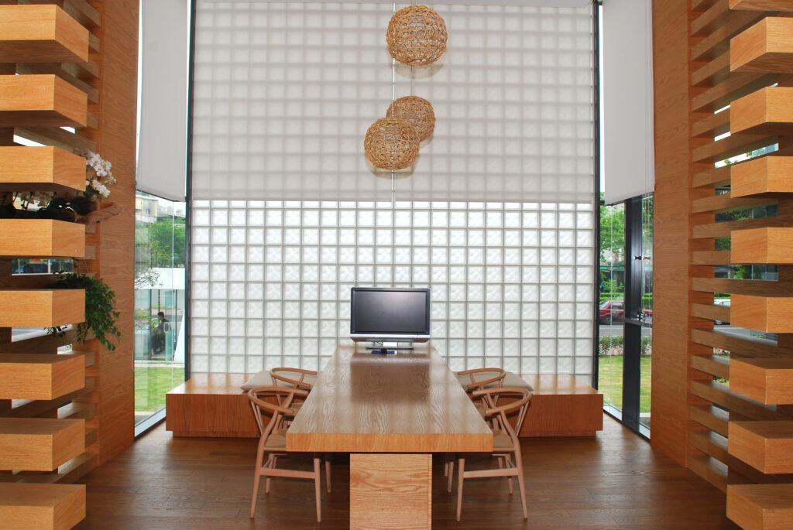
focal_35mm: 26
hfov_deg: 70.4
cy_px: 265
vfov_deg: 50.5
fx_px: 562
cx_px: 396
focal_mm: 17
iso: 200
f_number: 10
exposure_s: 1/125
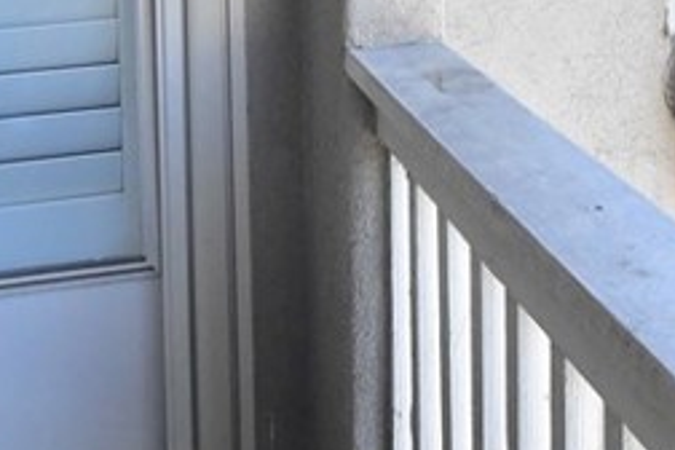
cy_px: -189
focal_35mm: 65
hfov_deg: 30.9
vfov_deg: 18.9
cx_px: 399
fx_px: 1219
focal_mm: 11
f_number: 13
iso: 2000
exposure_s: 1/200
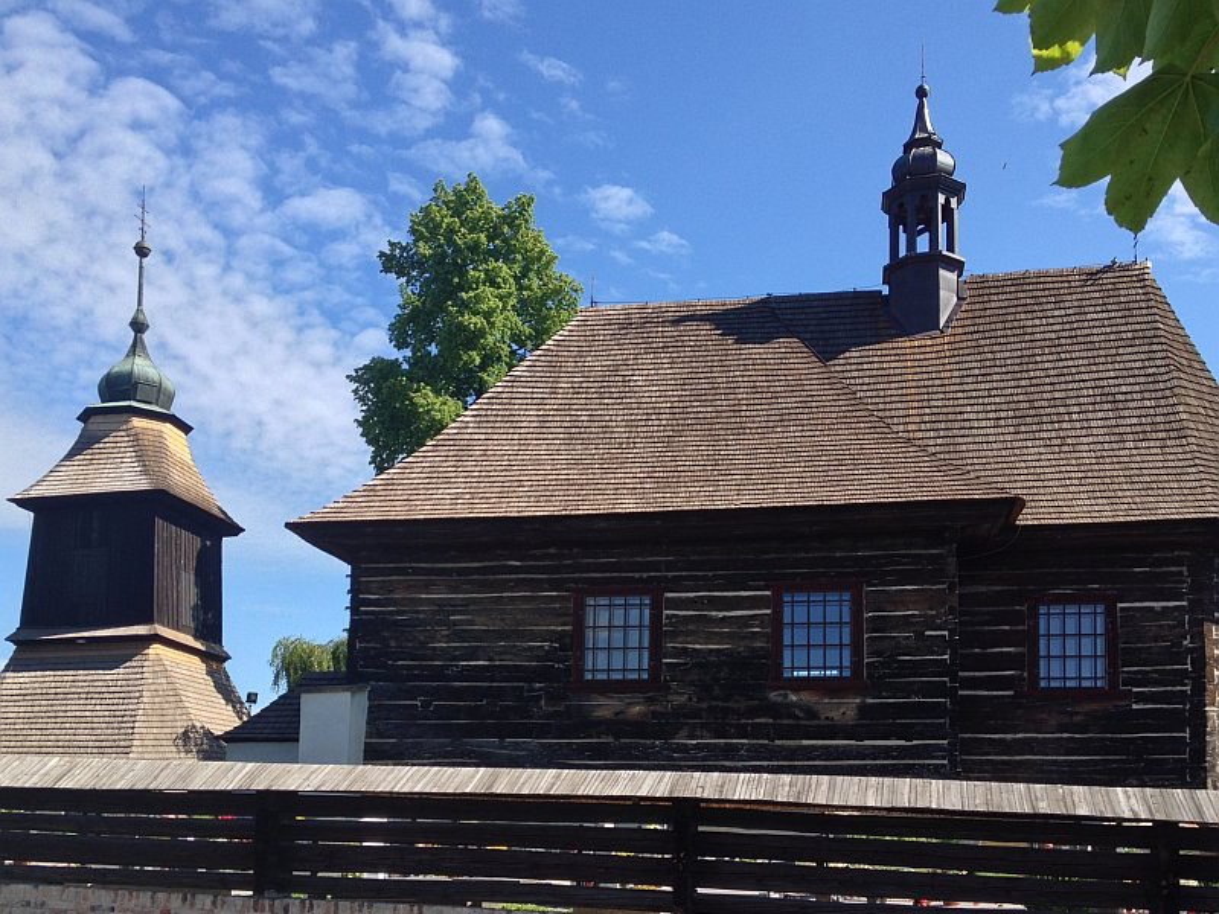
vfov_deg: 40.7
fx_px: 1233
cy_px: 457
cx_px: 610
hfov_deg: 52.6
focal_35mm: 35
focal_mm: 4.28
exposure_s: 1/920
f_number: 2.4
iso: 50
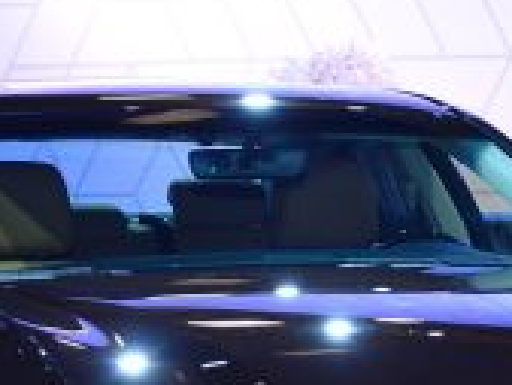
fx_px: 3819
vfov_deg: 5.8
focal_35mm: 258
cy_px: 246
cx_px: 591
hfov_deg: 7.6
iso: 1600
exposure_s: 1/125
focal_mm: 70
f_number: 5.6
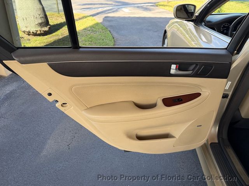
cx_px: 124
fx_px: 173
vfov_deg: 56.8
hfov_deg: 71.6
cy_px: 93
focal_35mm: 24
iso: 100
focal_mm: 6.76
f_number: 1.78
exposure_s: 1/355
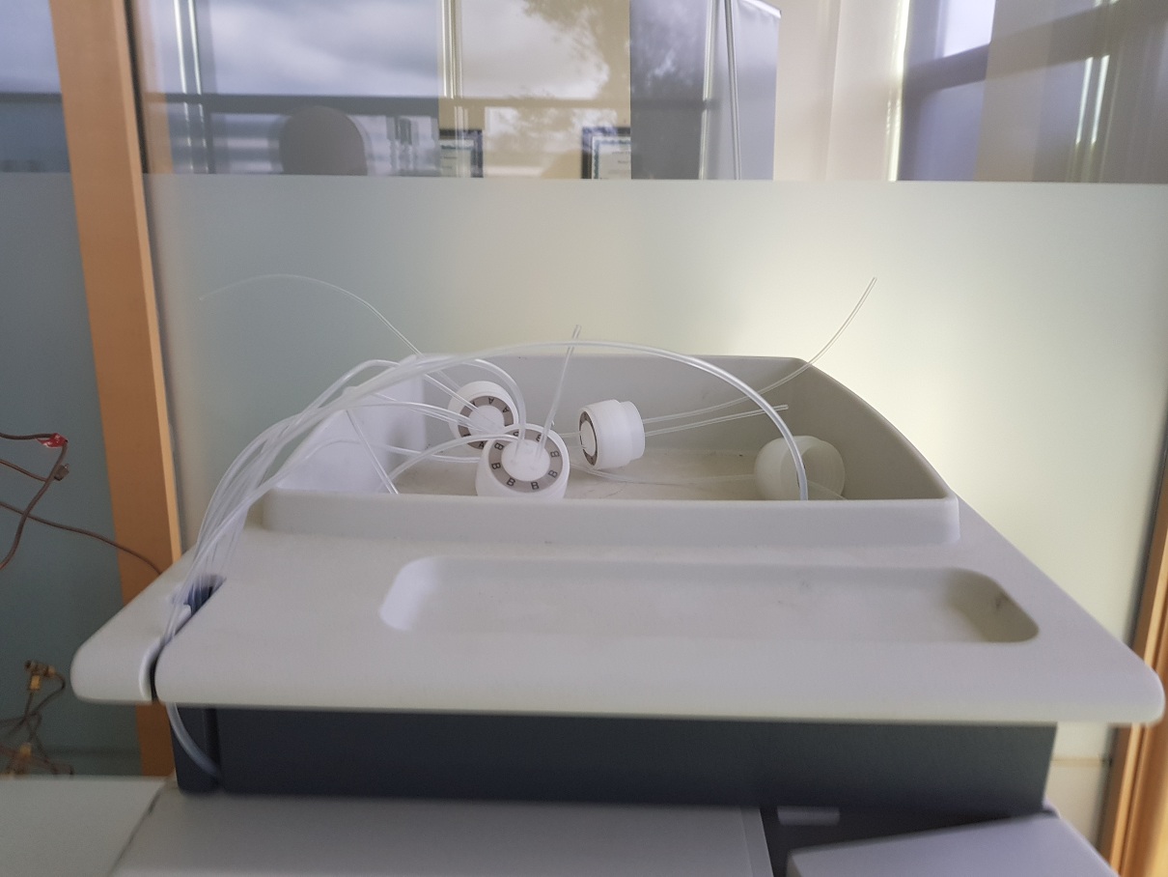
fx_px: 877
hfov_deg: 67.3
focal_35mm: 26
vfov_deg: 53.1
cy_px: 438
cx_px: 584
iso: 80
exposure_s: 1/50
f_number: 1.7
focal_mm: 4.2
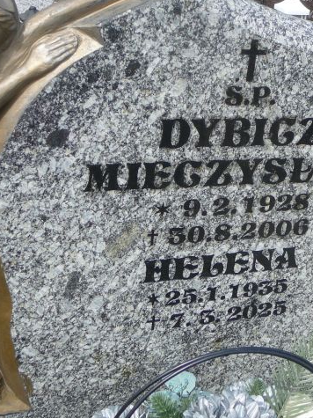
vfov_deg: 29.4
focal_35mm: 66
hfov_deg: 22.1
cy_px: 209
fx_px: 796
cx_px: 221
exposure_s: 1/500
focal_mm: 7.3
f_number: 3.4
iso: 80
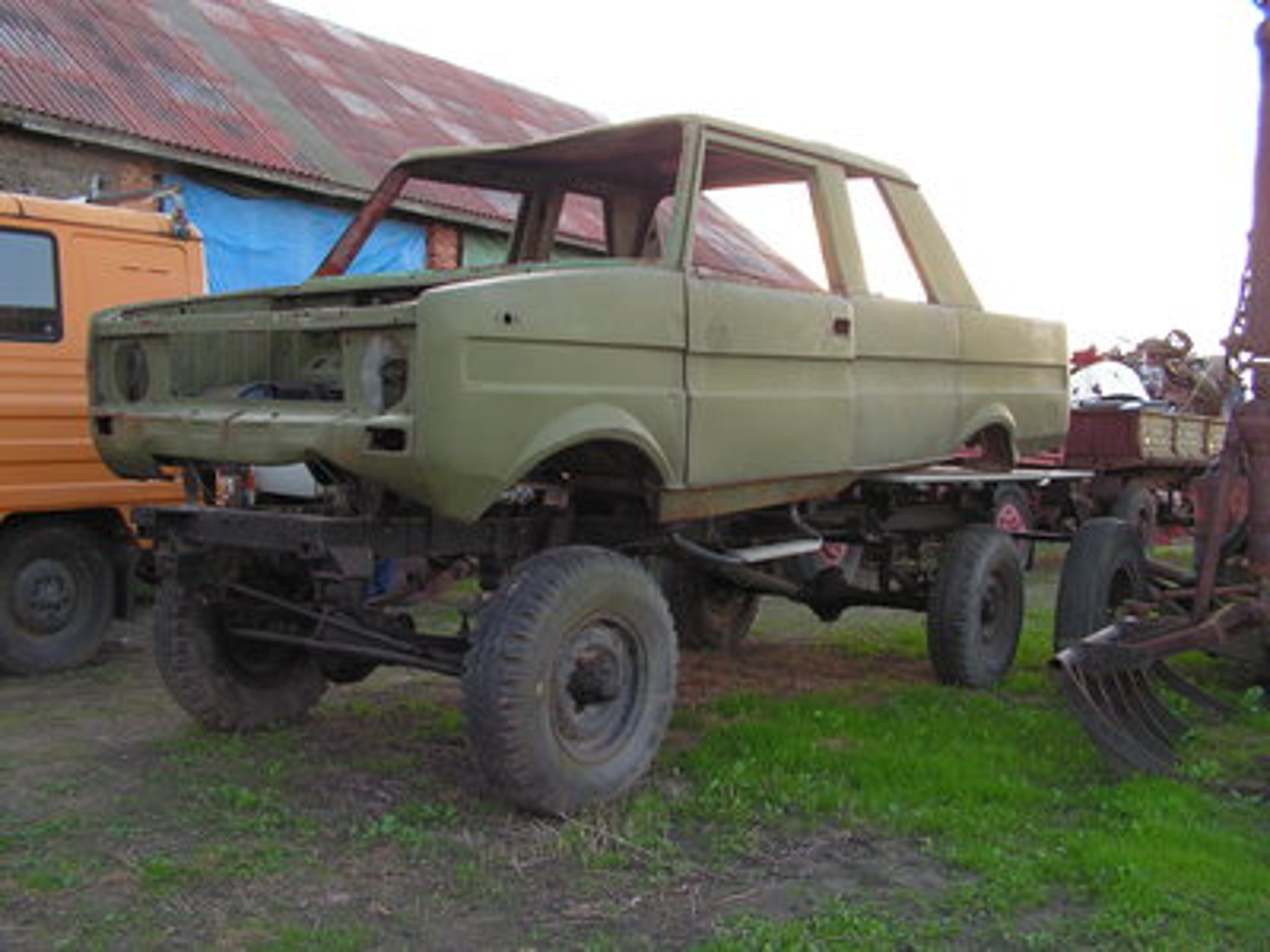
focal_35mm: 36
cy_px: 476
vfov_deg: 39.7
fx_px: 1321
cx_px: 635
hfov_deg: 51.4
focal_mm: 6
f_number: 3.2
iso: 64
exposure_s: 1/50
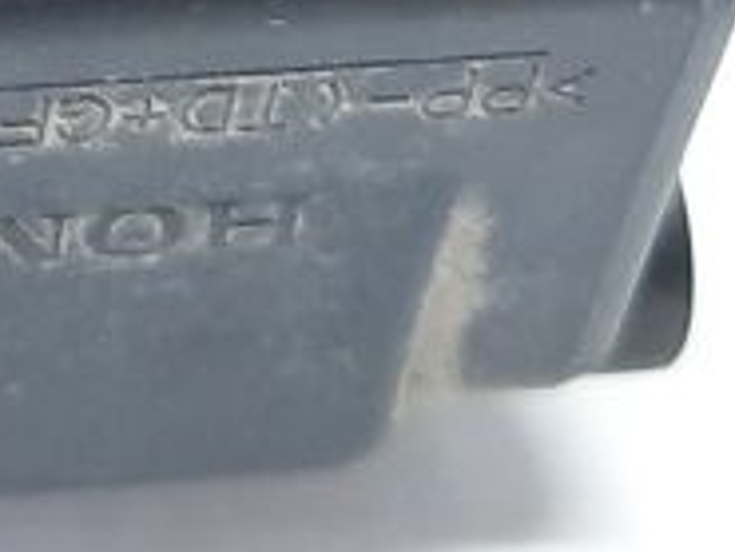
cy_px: -762
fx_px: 3442
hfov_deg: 11.9
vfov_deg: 8.4
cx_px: -207
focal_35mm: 162
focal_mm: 4.6
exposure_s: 1/50
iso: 200
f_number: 2
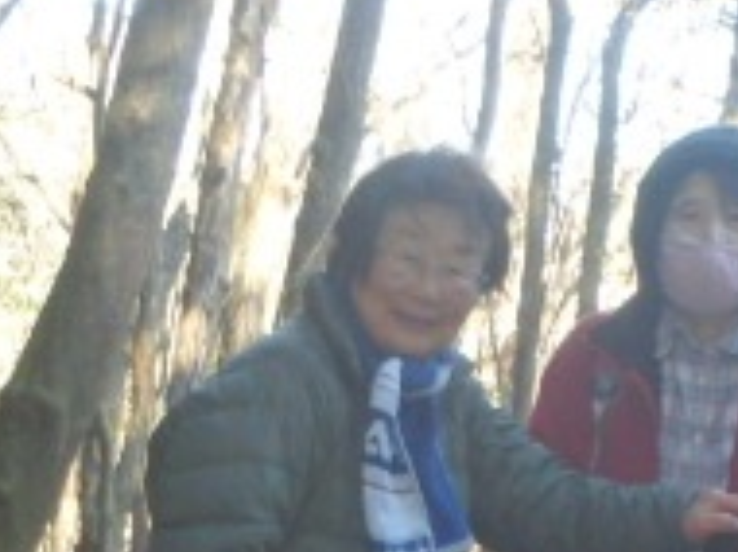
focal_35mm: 189
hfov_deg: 10.2
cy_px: 696
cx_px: 979
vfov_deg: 7.8
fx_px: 4024
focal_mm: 10
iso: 400
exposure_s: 1/60
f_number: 5.1
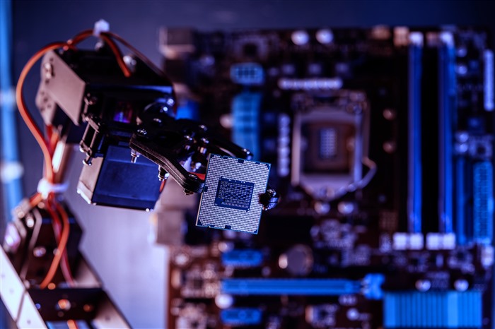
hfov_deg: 22.6
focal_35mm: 90
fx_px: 1237
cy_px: 164
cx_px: 248
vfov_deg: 15.2
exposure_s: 1/1.67
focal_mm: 90
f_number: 5.6
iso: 125
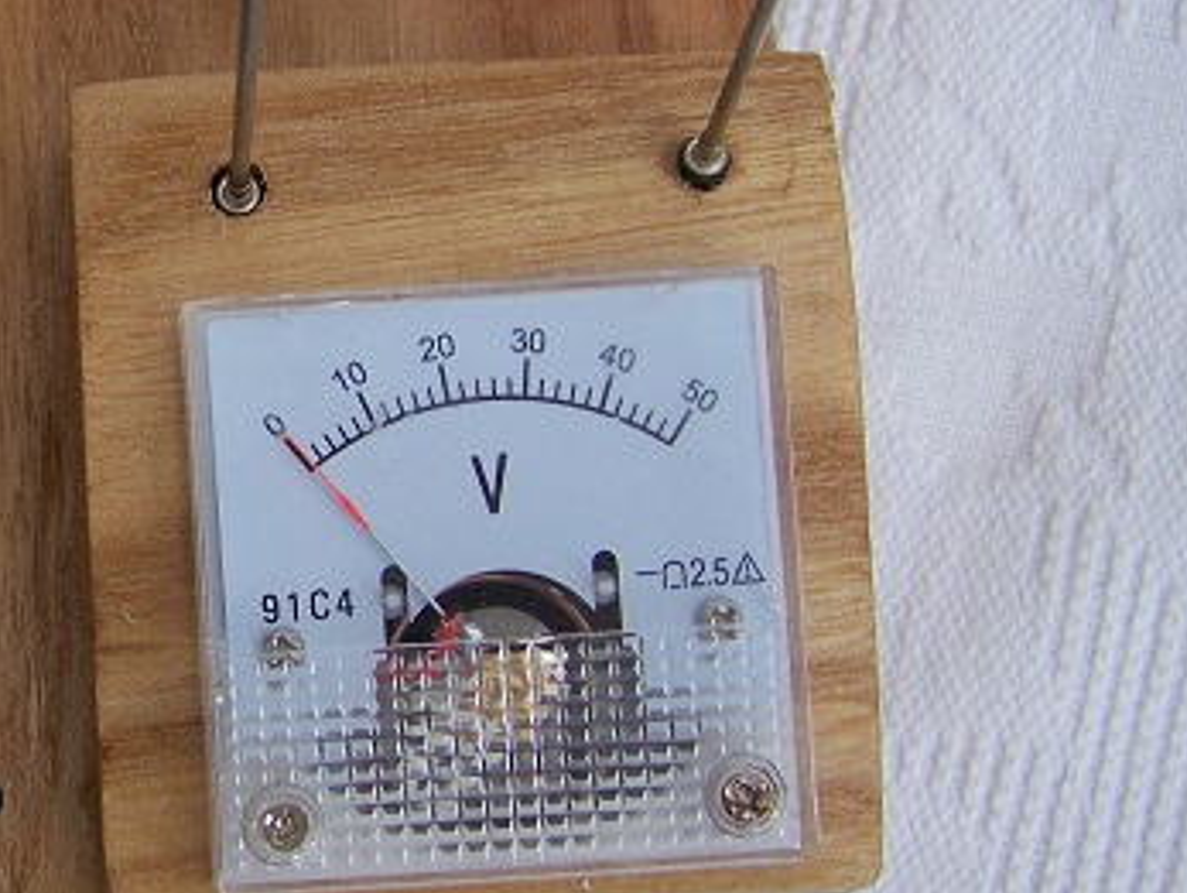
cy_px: 349
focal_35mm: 84
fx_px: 2883
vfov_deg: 17.6
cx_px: -7
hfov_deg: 22.4
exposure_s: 1/30
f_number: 2.8
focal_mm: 6.3
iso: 80
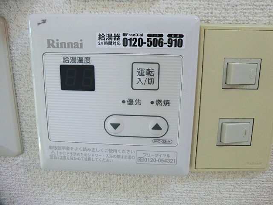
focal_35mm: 24
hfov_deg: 71.6
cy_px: 102
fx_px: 189
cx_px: 136
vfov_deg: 56.8
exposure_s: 1/60
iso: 200
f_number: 3.2
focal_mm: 4.3
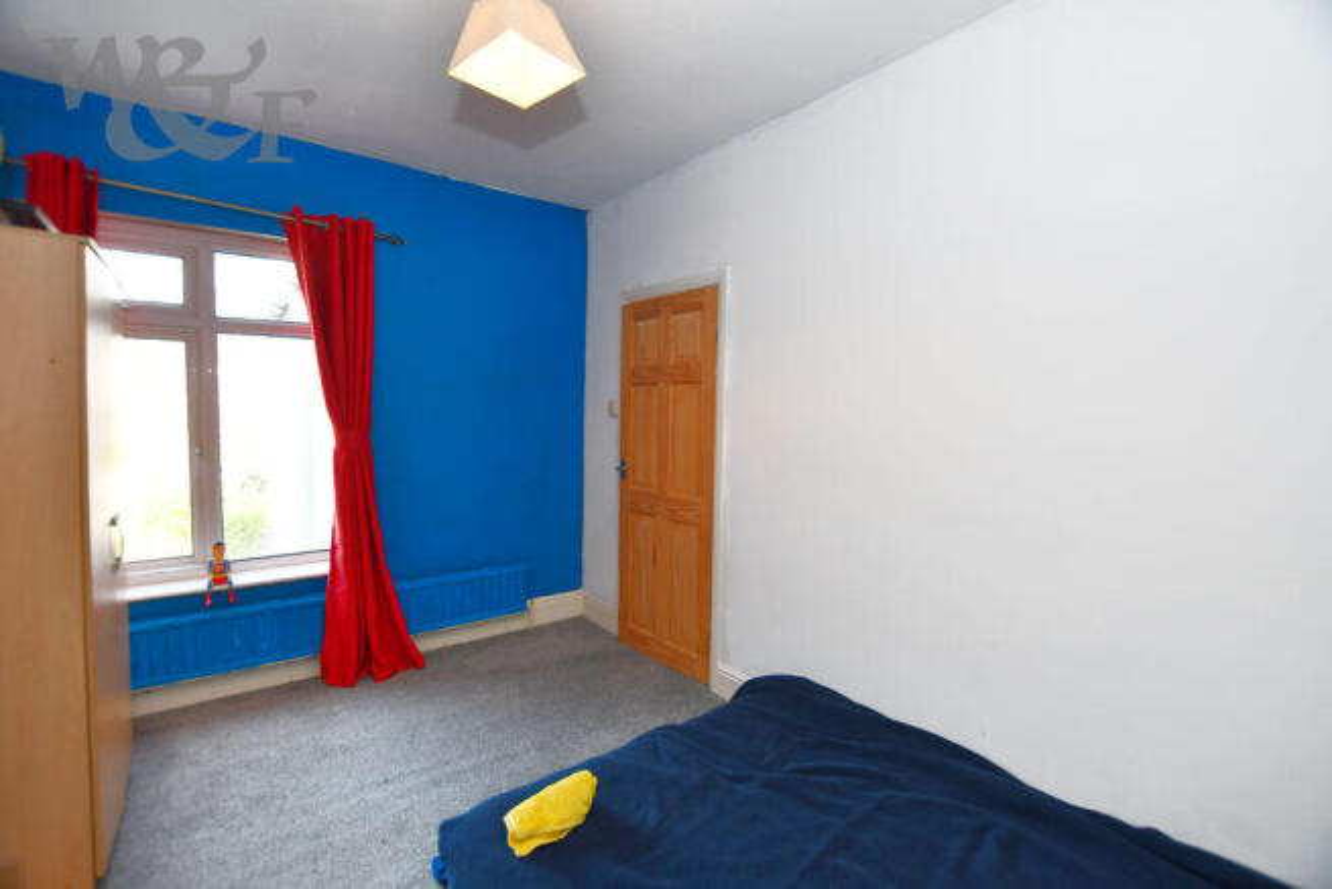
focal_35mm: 15
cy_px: 444
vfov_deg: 77.4
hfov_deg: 100.4
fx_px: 555
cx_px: 666
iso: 250
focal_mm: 10
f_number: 4
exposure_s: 1/60
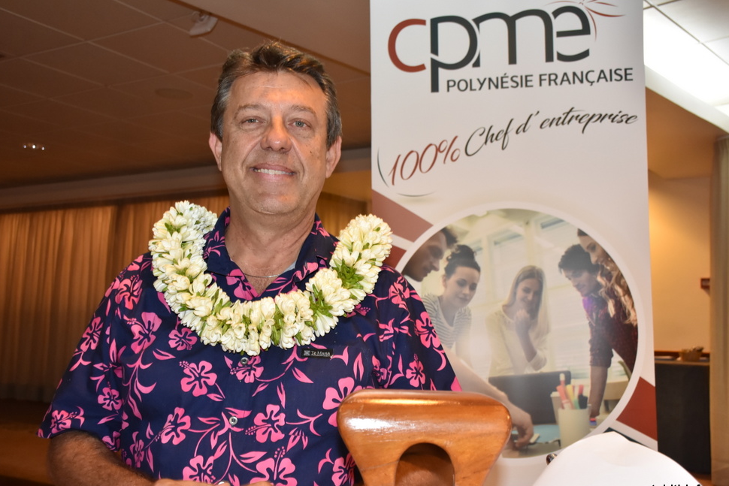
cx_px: 378
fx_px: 770
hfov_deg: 50.7
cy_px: 256
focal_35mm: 38
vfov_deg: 35.1
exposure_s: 1/60
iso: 1250
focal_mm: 24
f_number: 6.3
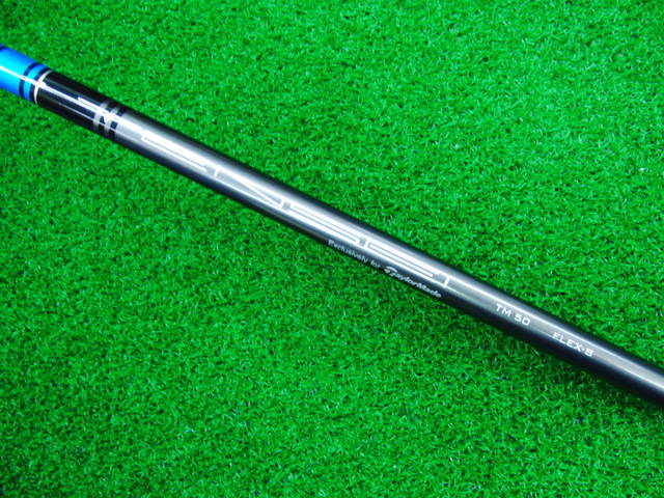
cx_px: 332
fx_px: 710
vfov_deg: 38.7
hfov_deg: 50.1
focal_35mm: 37
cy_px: 249
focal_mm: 6.42
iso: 400
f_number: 3.6
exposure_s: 1/25
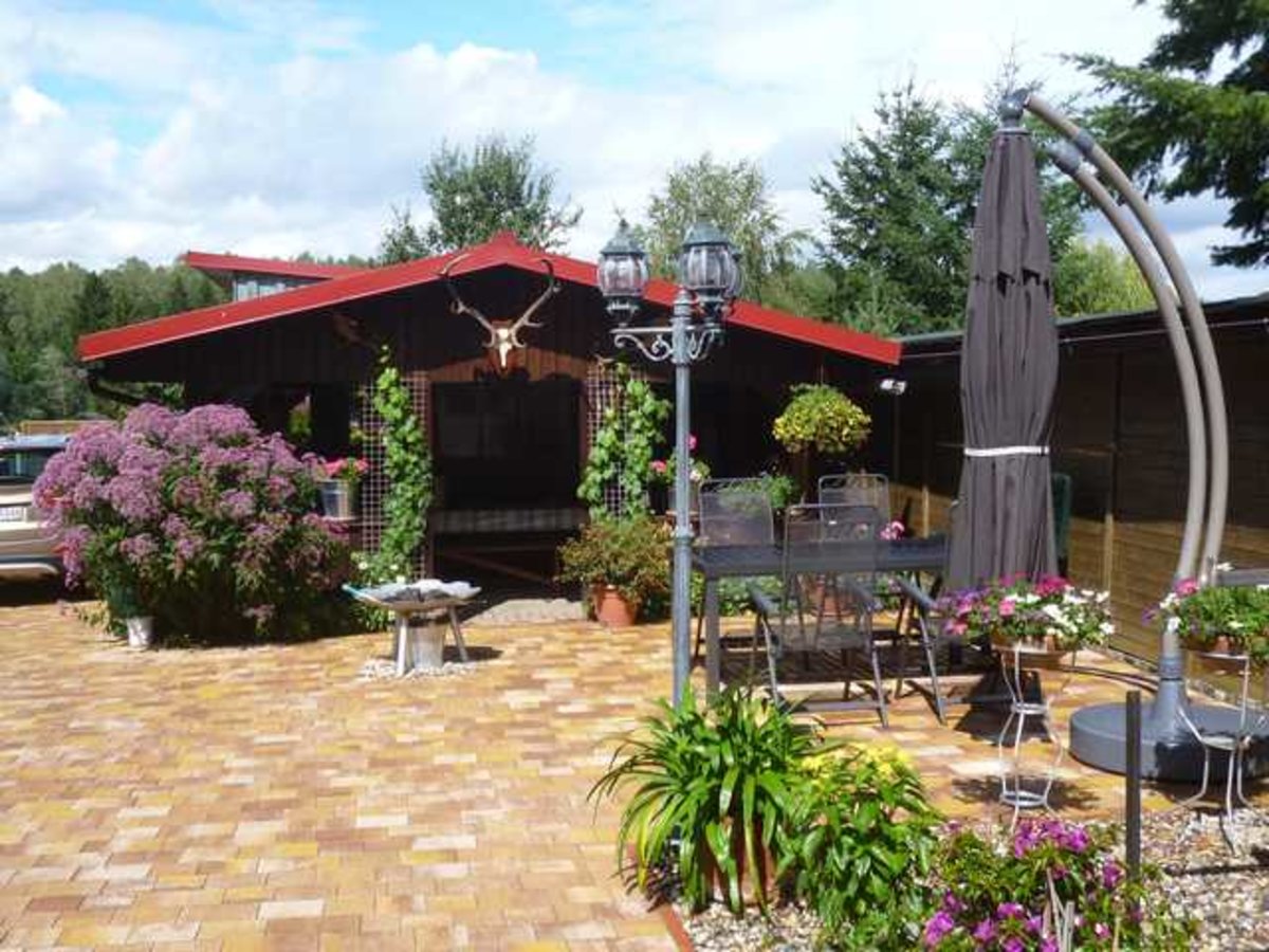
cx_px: 634
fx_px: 1503
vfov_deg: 35.1
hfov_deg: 45.8
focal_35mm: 41
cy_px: 476
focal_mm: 7.3
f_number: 3.7
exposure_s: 1/500
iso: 100
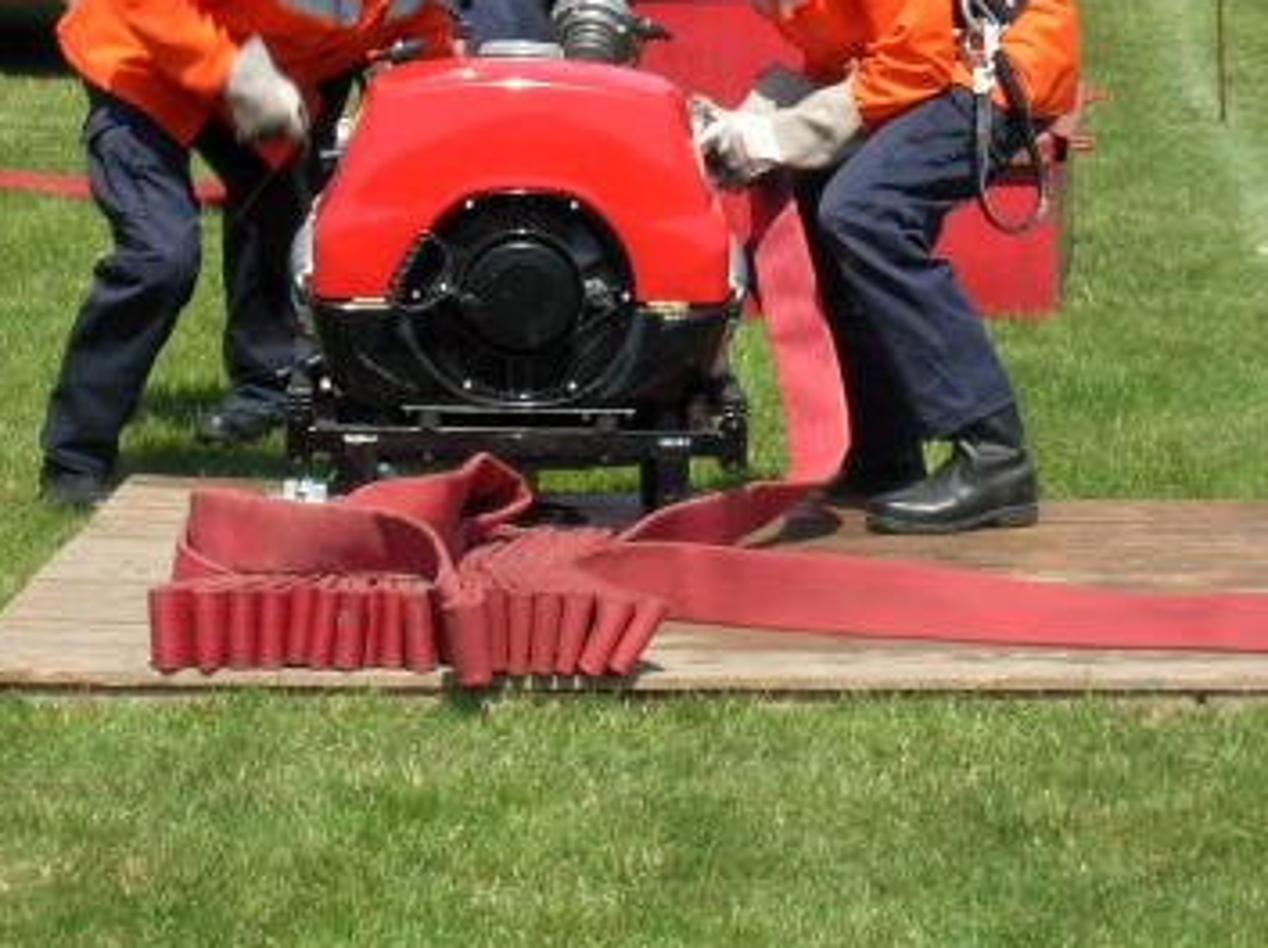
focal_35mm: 185
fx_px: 6770
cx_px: 722
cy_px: 212
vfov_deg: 8.0
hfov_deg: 10.7
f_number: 8.2
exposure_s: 1/116
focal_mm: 17.1
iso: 50
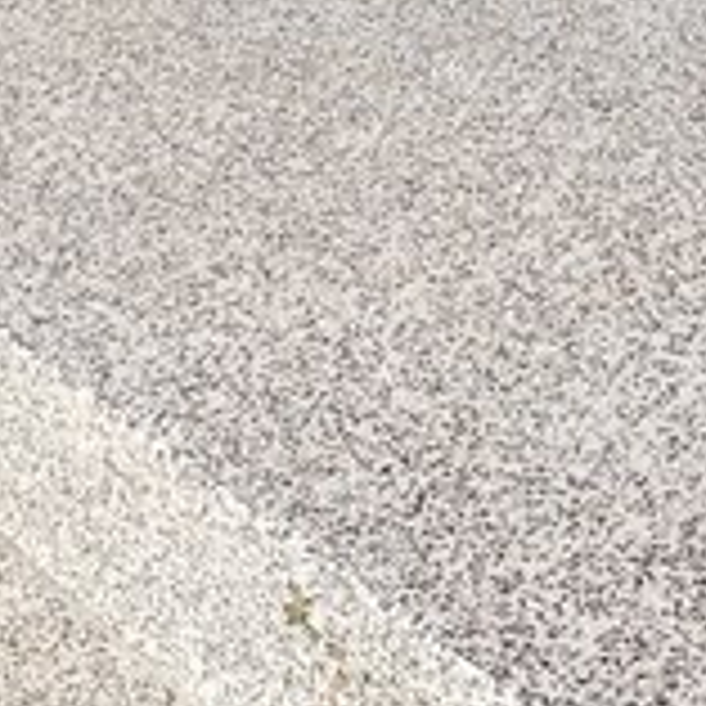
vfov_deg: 14.6
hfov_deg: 14.6
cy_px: 184
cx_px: 495
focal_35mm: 119
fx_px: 2746
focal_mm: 4.12
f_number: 2.4
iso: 50
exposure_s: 1/2358
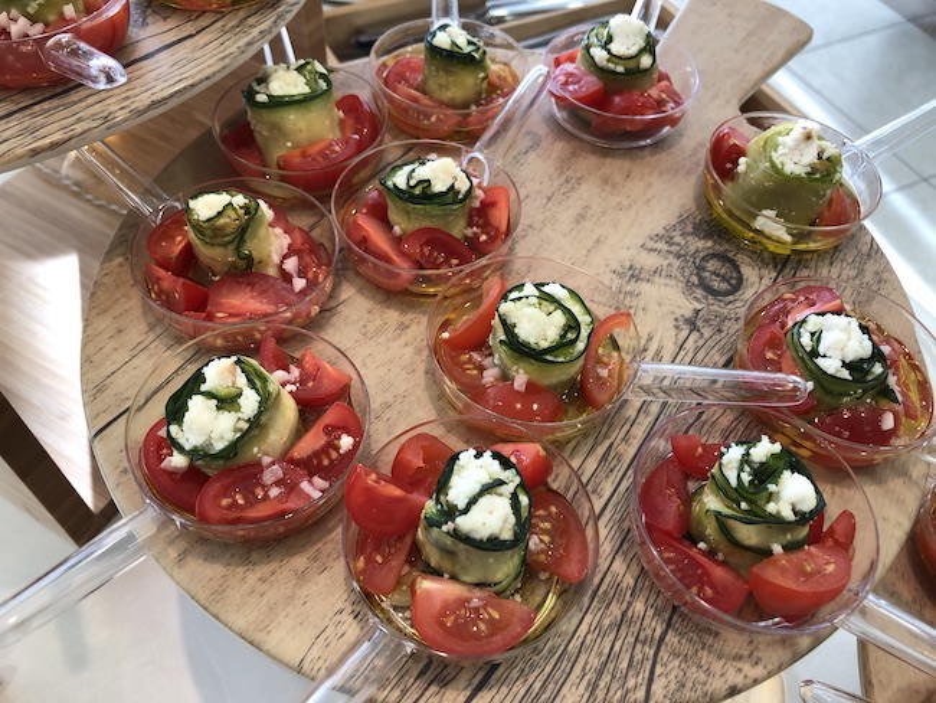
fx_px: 757
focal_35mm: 28
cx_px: 468
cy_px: 352
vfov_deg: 49.8
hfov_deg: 63.4
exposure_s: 1/50
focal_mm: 3.99
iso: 25
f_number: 1.8
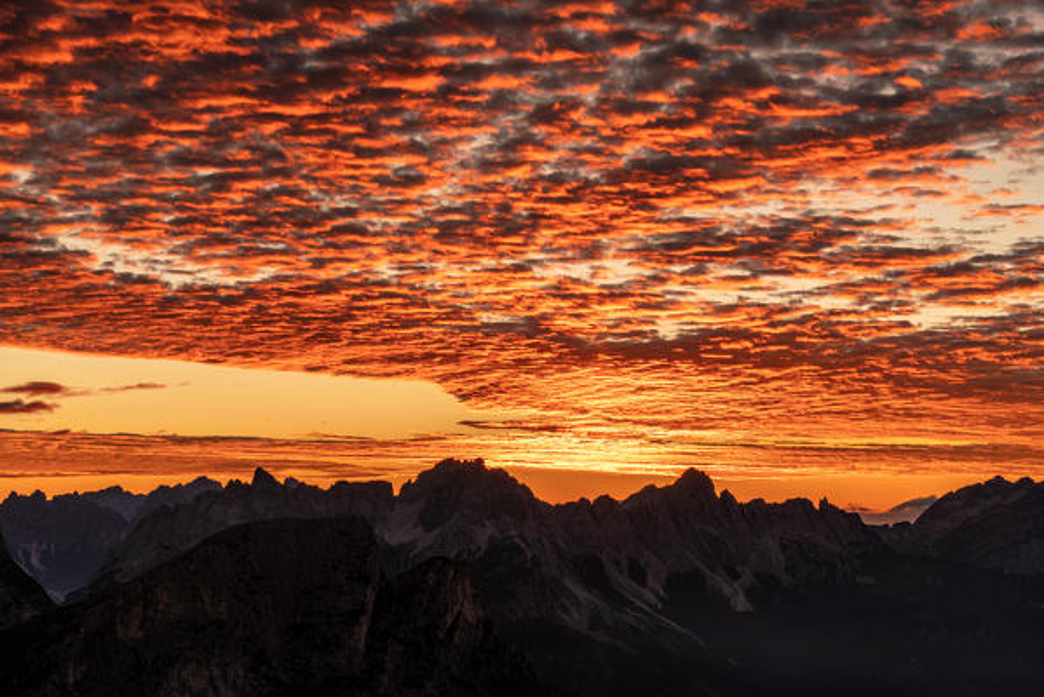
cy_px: 348
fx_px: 2031
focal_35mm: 70
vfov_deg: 19.5
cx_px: 522
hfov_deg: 28.8
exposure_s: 1/50
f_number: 10
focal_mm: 70
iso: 100
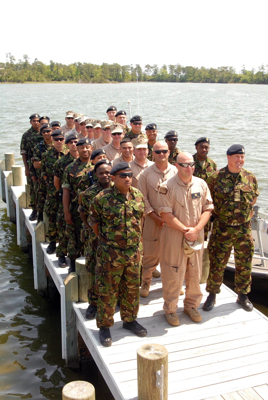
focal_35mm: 42
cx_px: 134
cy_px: 200
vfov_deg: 46.3
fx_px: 468
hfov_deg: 32.0
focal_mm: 28
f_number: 4.5
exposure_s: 1/500
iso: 320
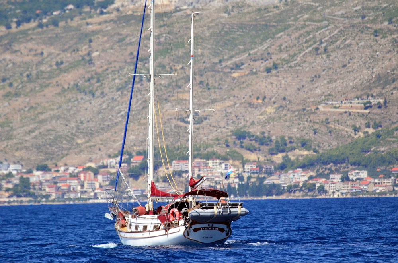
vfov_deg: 3.0
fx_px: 4964
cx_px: 199
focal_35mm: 450
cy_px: 132
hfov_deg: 4.6
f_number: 5.6
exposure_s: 1/8000
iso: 1600
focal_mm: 300
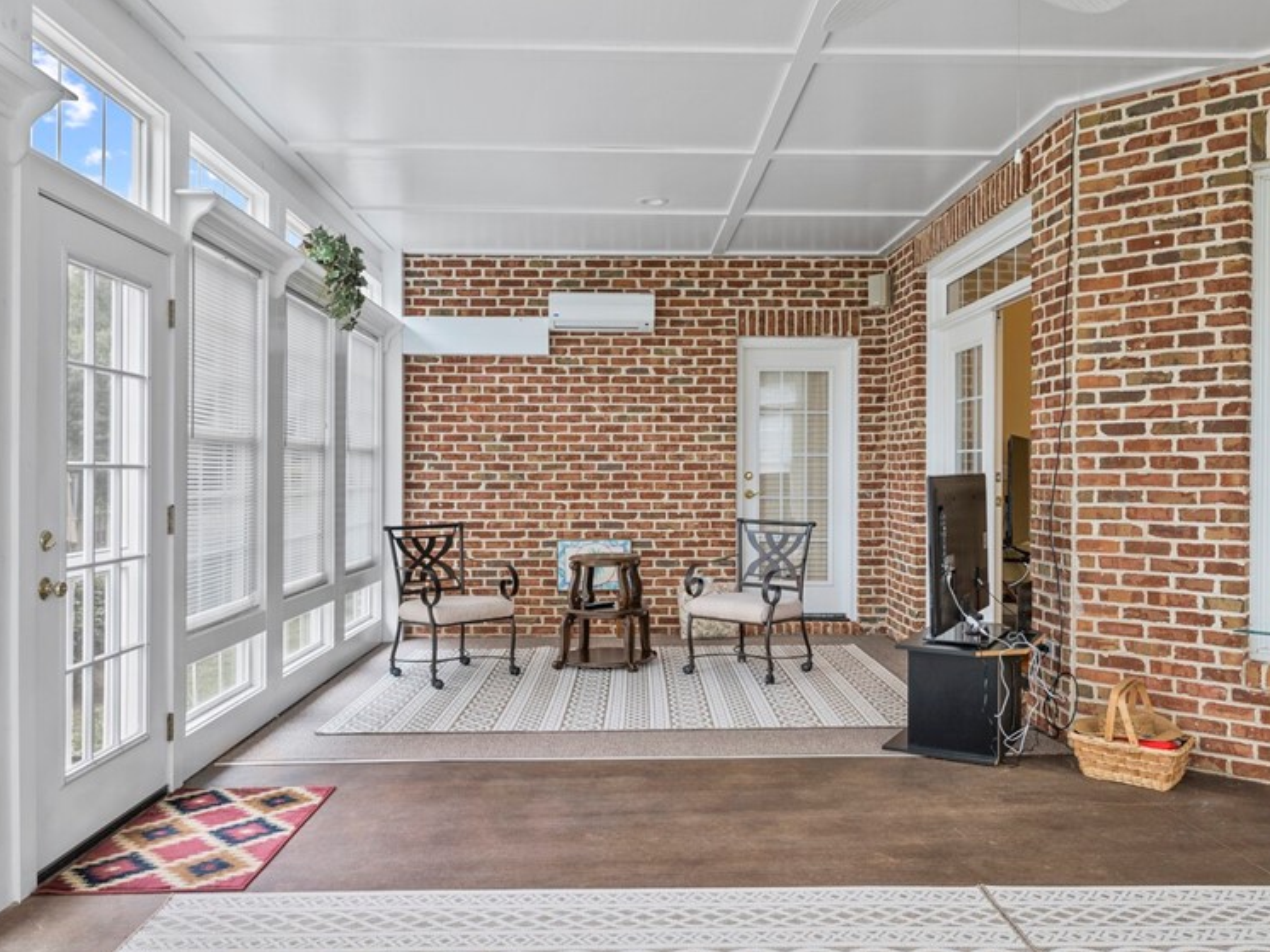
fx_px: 1027
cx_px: 642
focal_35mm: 28
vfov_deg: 49.7
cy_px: 474
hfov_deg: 63.5
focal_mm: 20
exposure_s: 1/30
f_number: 5
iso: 400
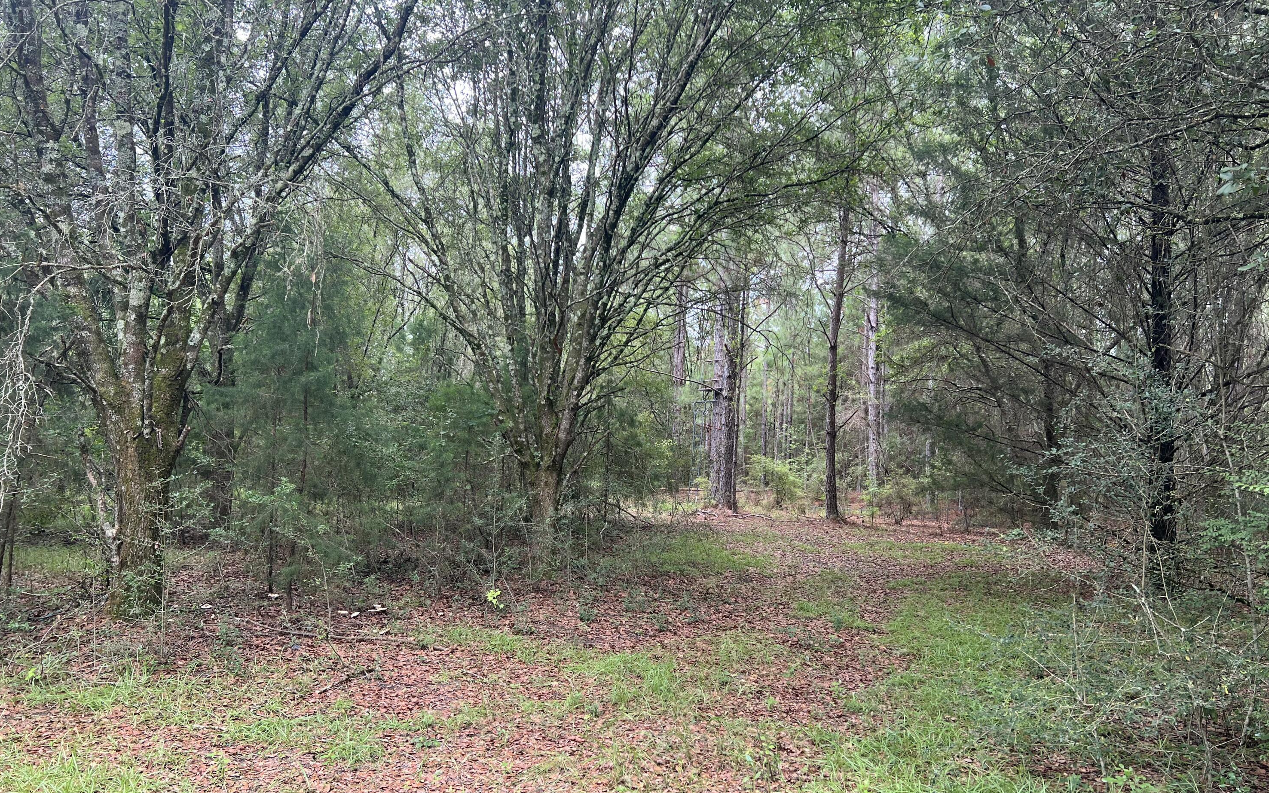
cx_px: 640
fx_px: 968
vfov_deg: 44.5
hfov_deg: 66.5
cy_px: 408
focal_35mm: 28
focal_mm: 5.7
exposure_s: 1/208
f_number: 1.5
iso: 40
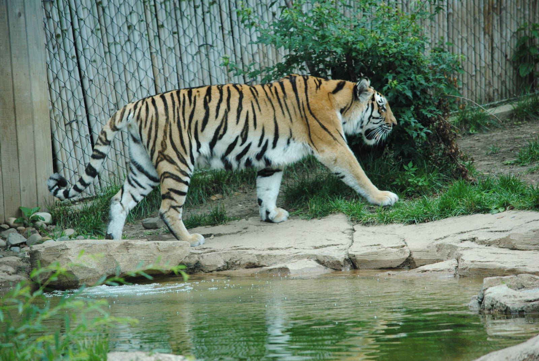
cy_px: 180
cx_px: 270
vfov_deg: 5.4
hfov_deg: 8.1
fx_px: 3822
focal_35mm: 255
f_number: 5
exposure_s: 1/500
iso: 280
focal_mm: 170
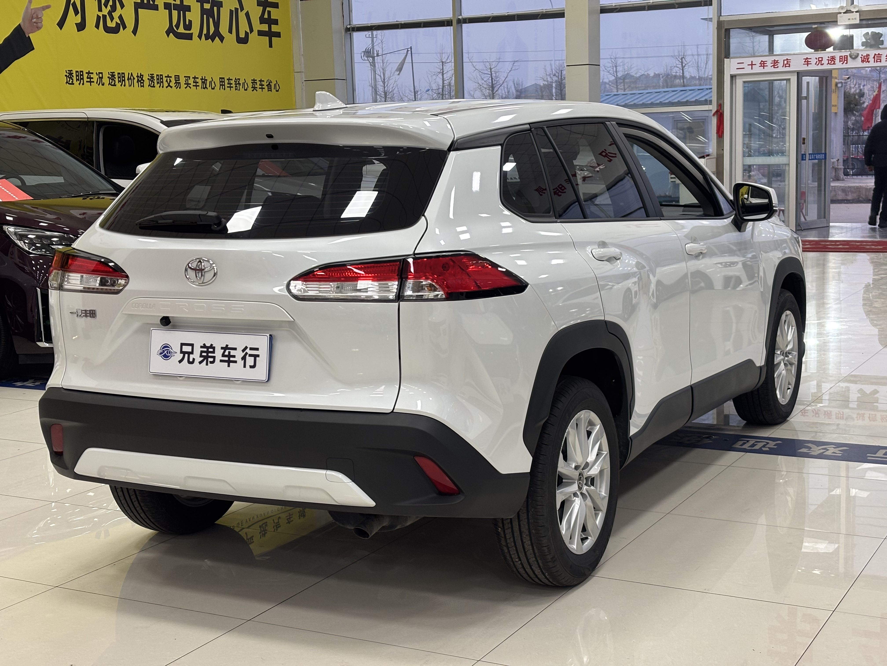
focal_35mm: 52
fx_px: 1332
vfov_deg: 28.0
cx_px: 444
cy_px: 333
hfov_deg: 36.8
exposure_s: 1/50
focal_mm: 5.96
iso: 50
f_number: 1.6
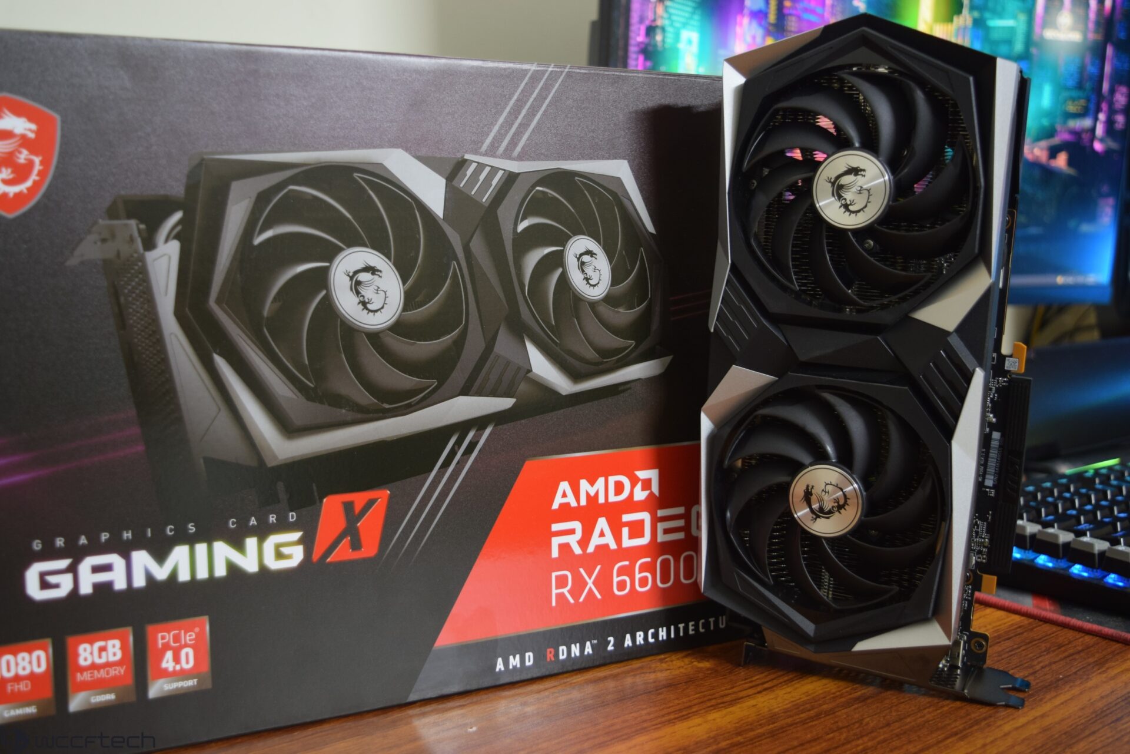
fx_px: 1224
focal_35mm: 39
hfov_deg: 49.6
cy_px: 377
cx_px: 565
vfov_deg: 34.2
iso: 400
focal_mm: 26
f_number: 4
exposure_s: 1/8
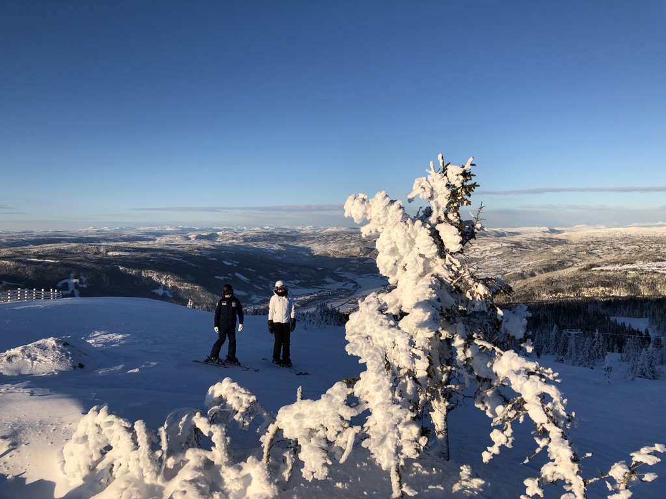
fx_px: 539
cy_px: 250
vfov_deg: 49.7
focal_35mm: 28
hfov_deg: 63.4
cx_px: 333
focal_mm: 4
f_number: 1.8
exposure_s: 1/1845
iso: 20
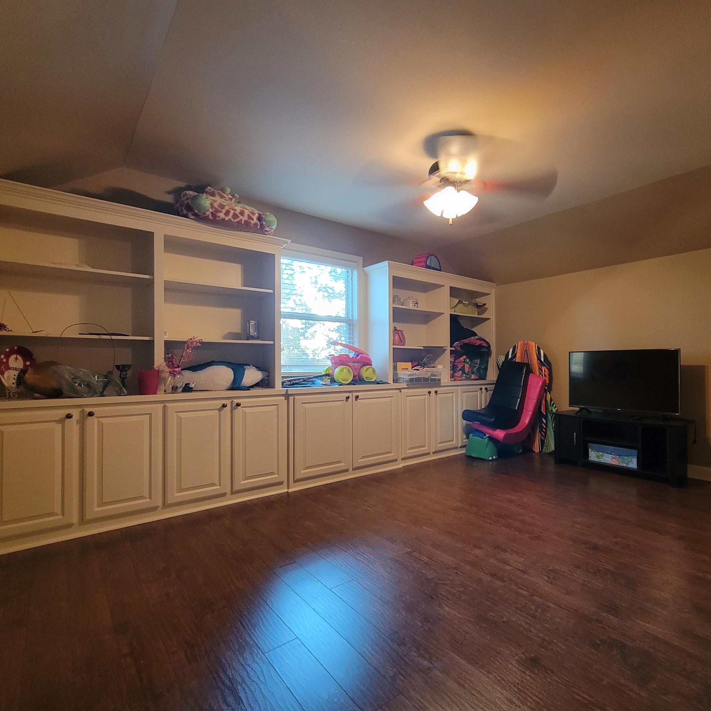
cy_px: 363
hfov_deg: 87.2
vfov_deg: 87.4
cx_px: 391
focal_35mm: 16
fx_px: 372
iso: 400
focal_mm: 2.2
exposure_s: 1/30
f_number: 2.2
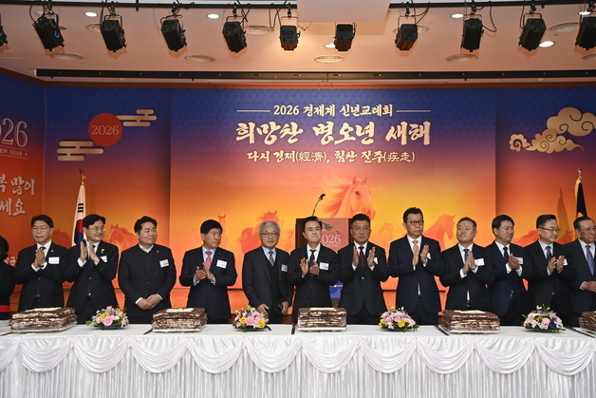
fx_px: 795
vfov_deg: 28.1
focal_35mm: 48
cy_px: 199
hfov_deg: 41.1
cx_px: 298
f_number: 4.5
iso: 1250
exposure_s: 1/200
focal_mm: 48
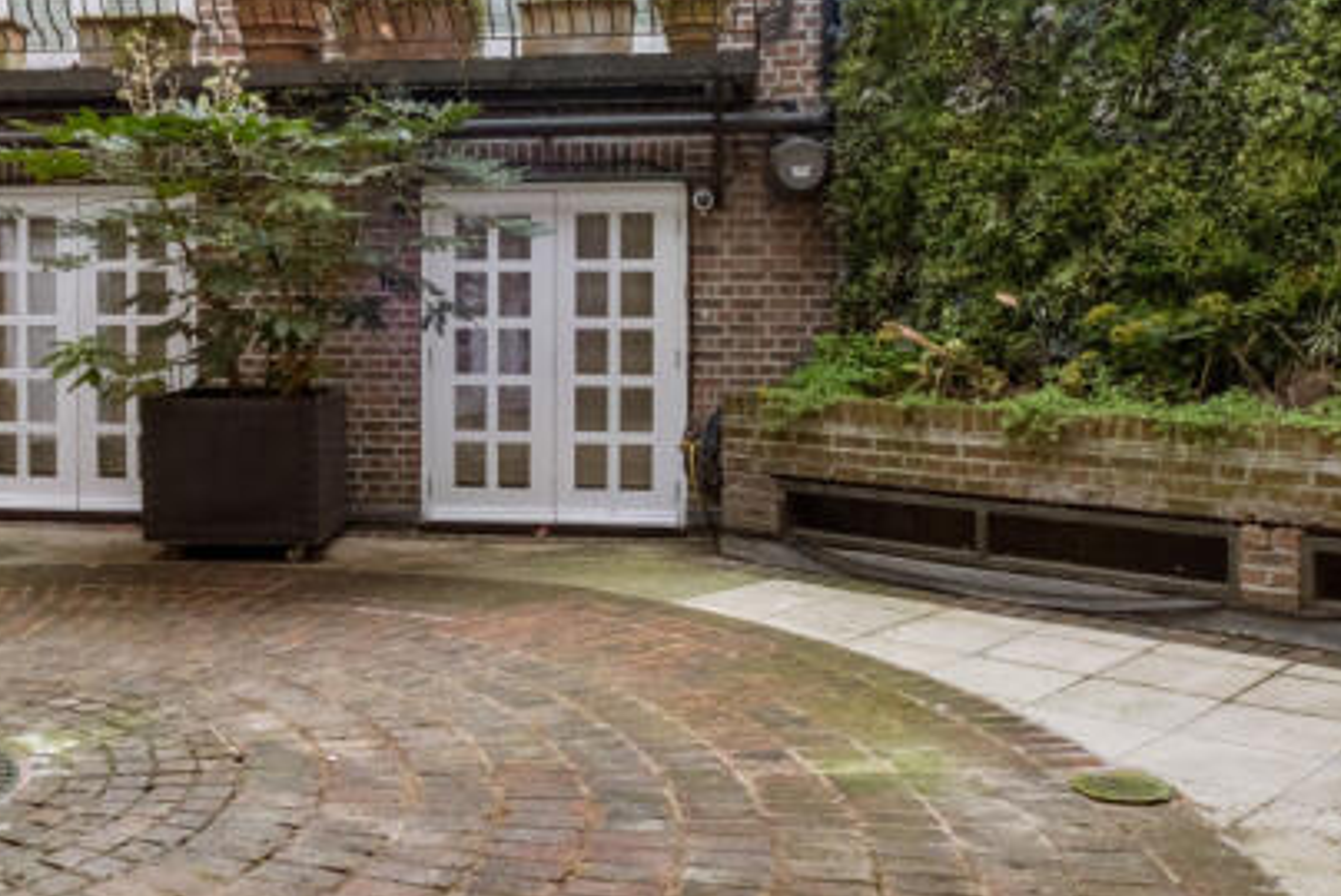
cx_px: 478
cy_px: 211
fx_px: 1416
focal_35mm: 38
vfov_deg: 34.3
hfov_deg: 50.0
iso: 640
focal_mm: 10
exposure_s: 1/8
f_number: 8
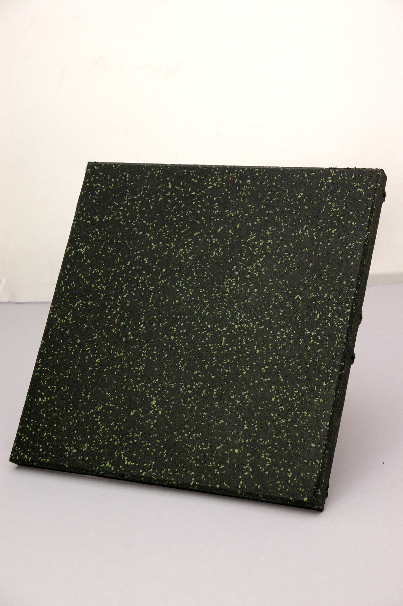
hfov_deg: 18.1
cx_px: 202
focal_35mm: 75
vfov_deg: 27.0
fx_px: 1262
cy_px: 303
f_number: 4.5
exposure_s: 1/60
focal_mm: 50
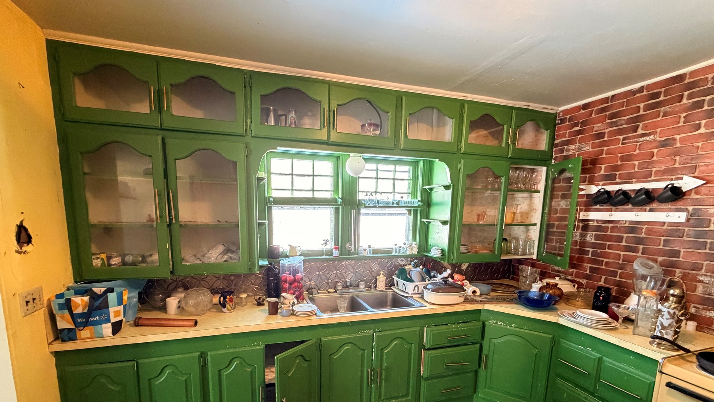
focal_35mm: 16
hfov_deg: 99.3
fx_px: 303
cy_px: 254
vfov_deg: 66.0
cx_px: 340
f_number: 2.2
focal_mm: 2.22
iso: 640
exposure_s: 1/60
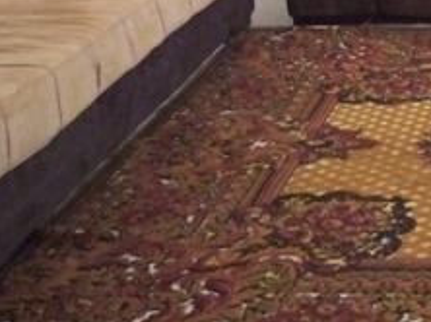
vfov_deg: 14.1
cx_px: 542
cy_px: -78
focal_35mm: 101
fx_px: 1256
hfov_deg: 18.3
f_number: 3.1
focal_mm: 6.3
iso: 800
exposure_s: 1/320
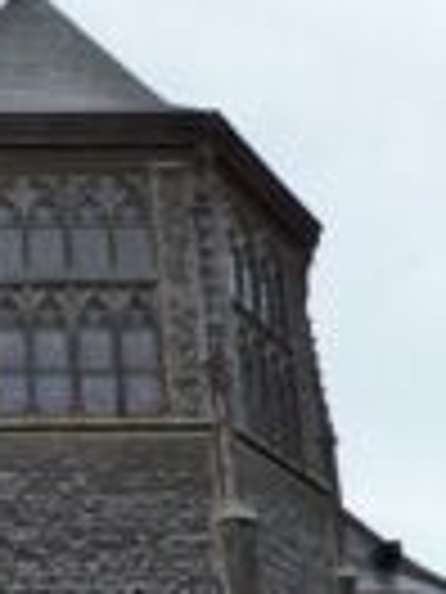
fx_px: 1357
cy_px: 450
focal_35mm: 79
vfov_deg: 24.4
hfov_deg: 17.3
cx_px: -167
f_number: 3.2
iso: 200
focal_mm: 4.5
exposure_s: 1/800
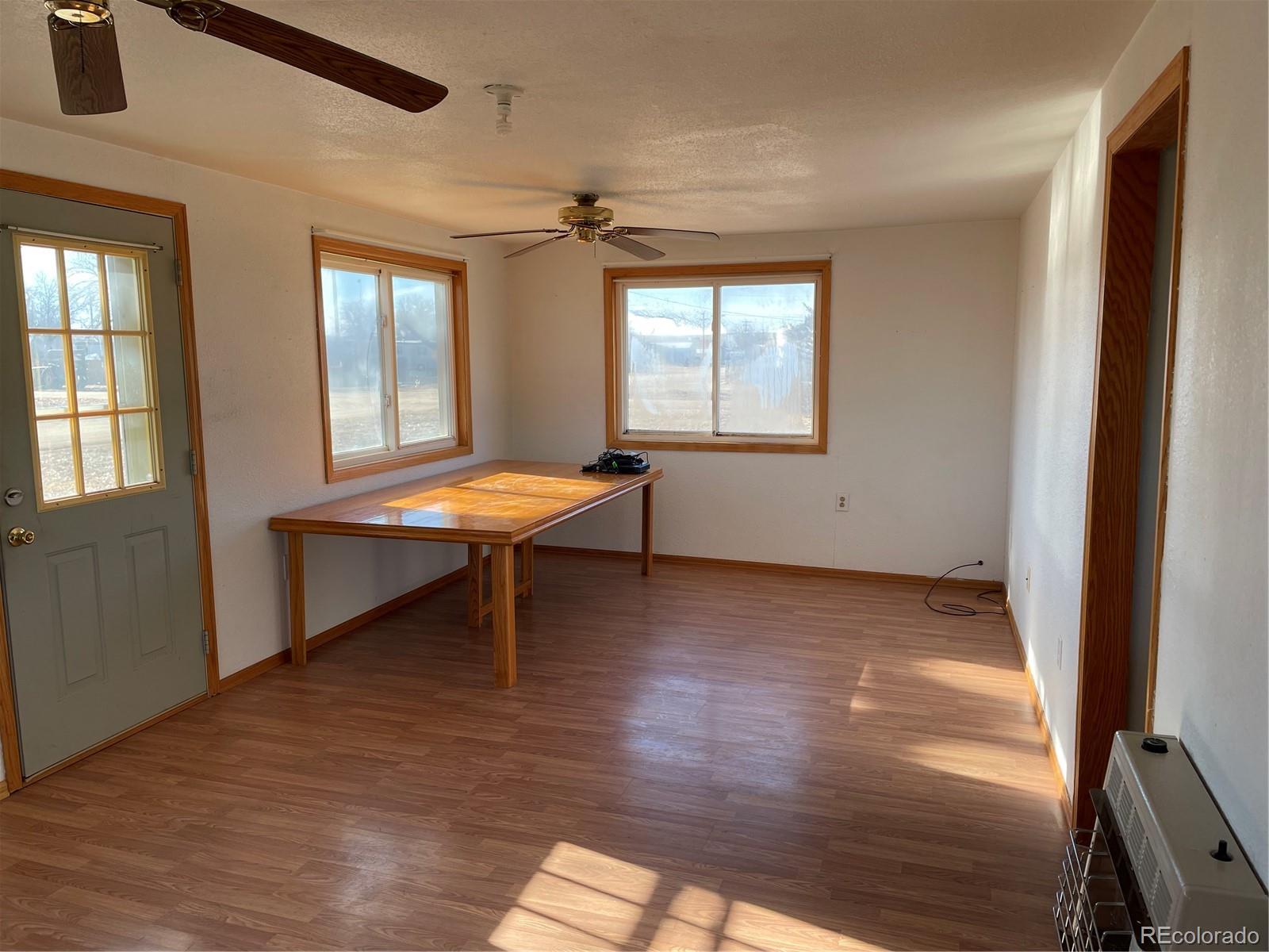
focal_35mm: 26
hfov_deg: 67.3
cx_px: 634
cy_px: 476
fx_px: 953
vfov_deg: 53.1
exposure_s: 1/209
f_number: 1.6
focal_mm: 4.2
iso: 32
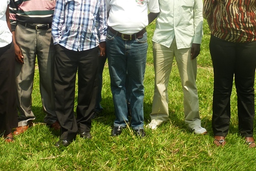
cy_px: 28
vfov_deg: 22.9
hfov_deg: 34.4
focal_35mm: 58
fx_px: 412
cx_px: 148
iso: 80
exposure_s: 1/400
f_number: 4
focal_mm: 5.7
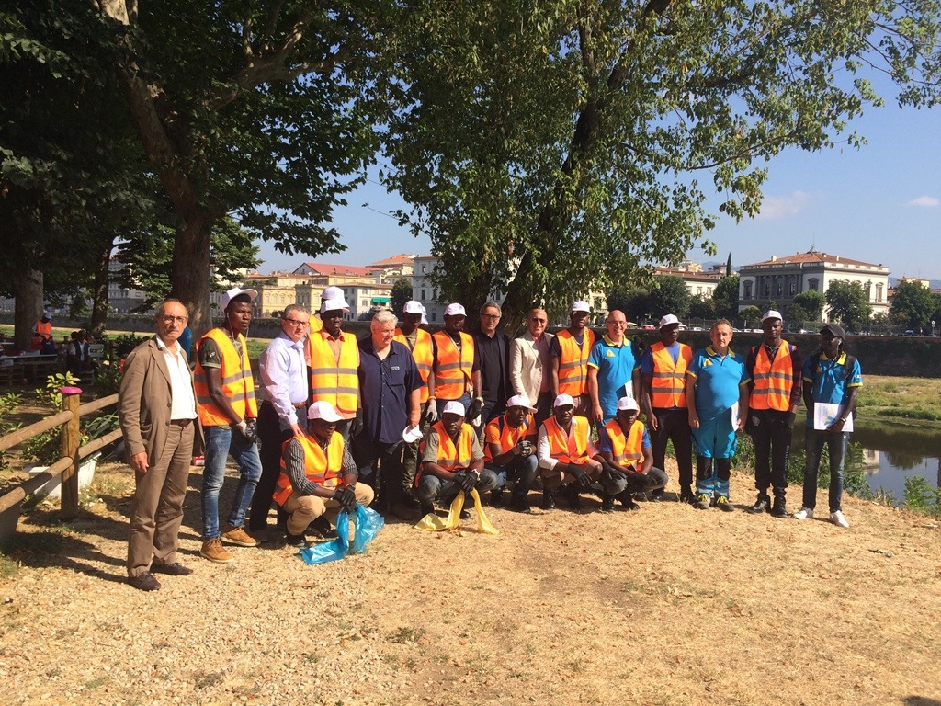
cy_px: 353
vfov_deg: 48.2
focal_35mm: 29
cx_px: 470
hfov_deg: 61.7
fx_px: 788
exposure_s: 1/1580
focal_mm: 4.15
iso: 32
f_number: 2.2
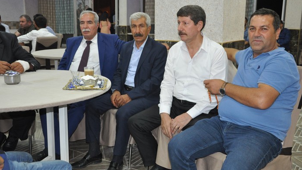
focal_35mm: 40
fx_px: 317
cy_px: 78
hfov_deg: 51.0
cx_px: 150
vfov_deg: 30.0
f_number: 4.5
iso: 1250
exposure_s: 1/60
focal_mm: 25
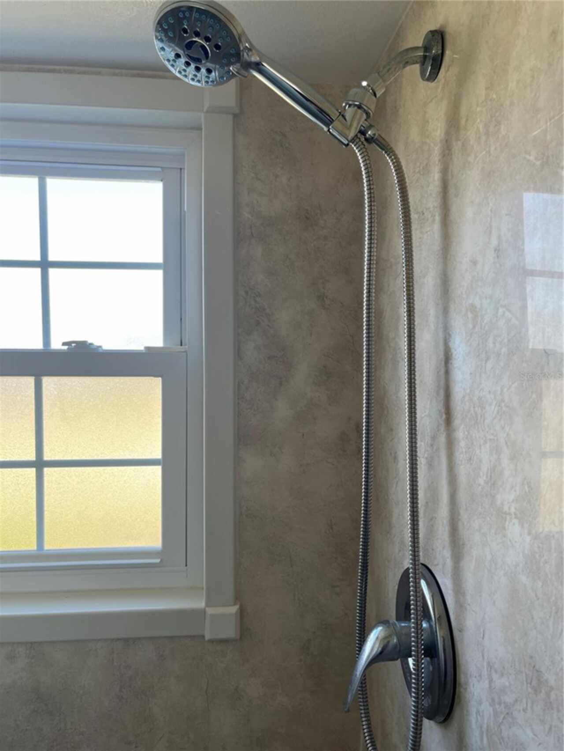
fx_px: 565
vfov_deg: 67.3
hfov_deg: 53.1
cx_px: 282
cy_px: 376
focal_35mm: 26
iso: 50
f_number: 1.6
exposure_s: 1/122
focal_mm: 5.1
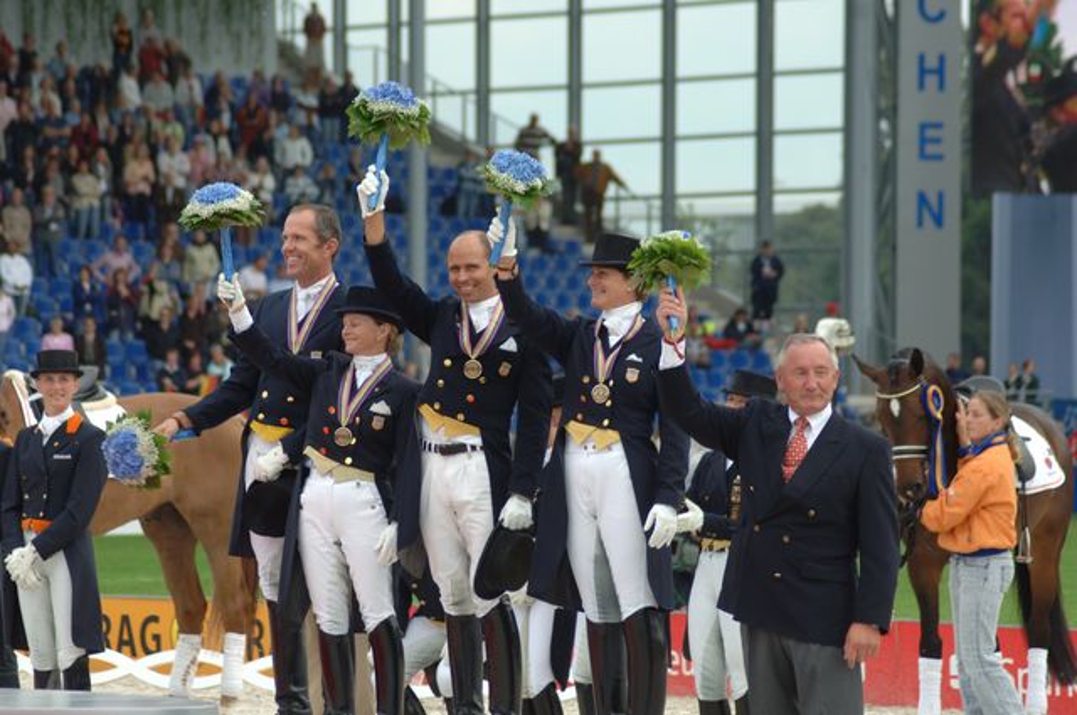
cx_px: 538
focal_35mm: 218
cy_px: 358
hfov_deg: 9.5
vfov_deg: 6.3
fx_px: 6499
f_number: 5.6
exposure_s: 1/250
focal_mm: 145
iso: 200
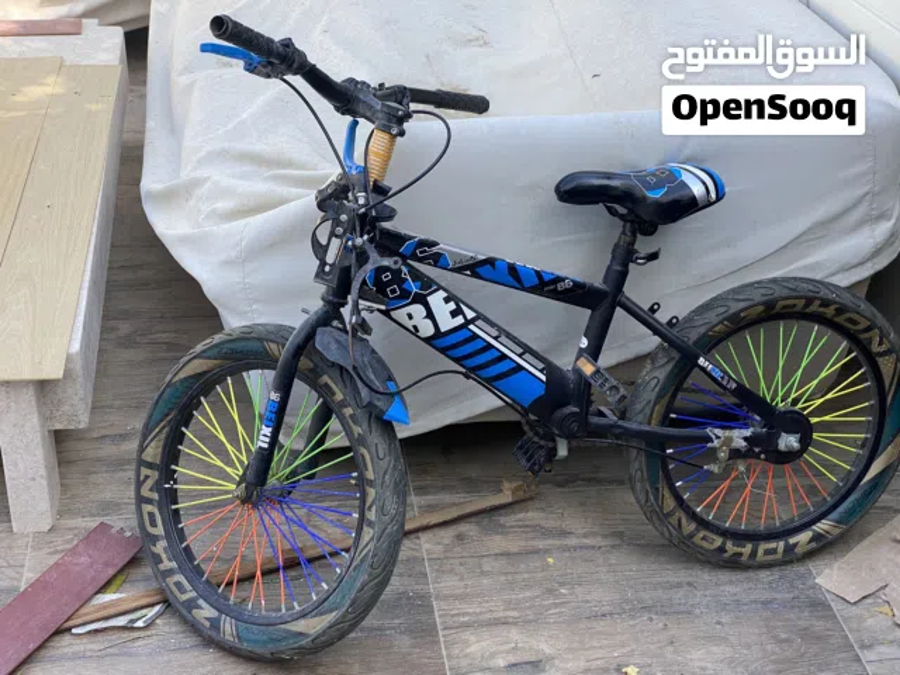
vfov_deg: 28.0
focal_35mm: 52
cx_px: 450
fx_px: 1352
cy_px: 338
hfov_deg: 36.8
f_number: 2
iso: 20
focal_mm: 6
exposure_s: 1/287
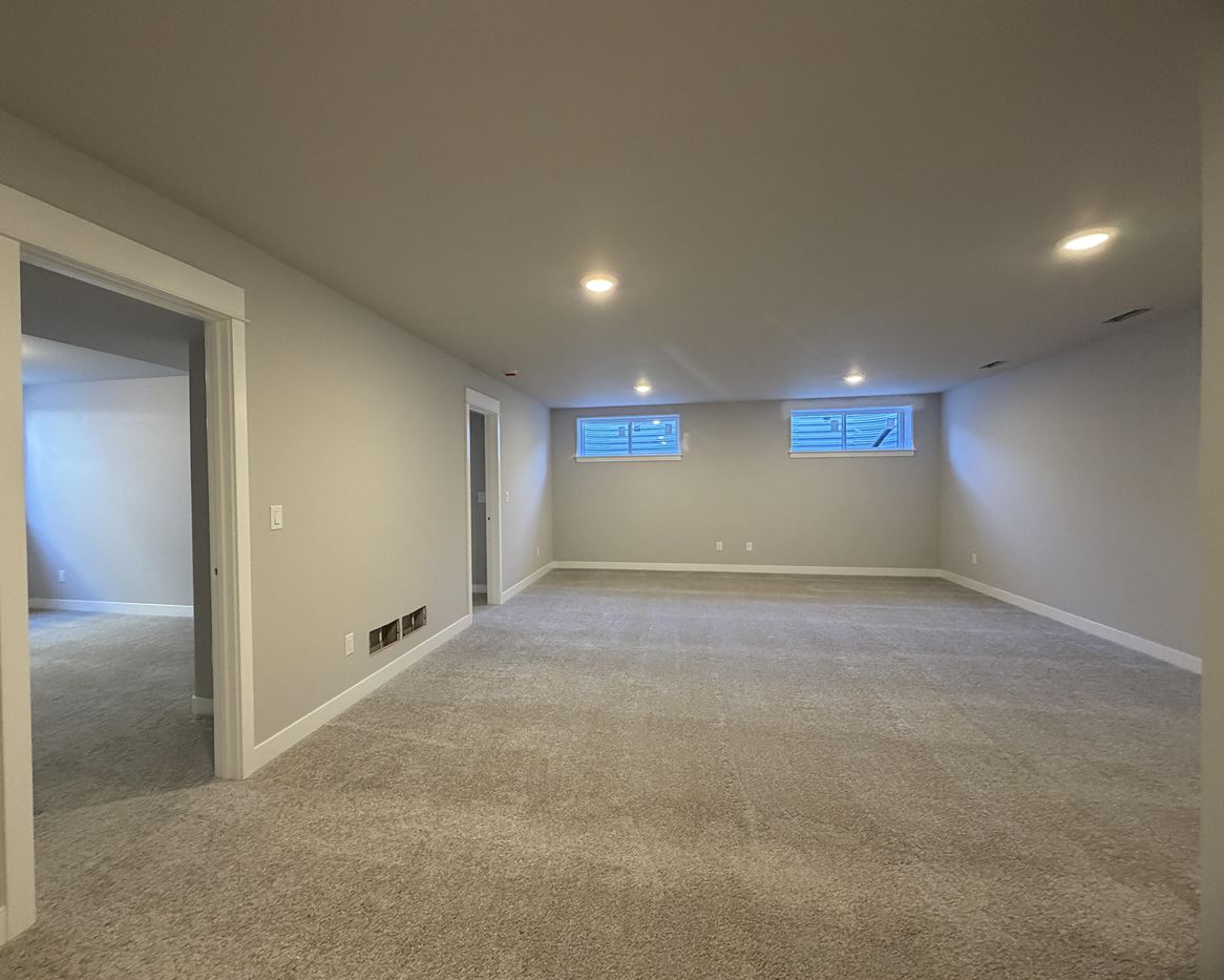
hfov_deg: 96.7
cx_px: 572
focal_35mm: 15
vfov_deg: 84.0
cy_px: 487
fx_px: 543
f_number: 2.2
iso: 400
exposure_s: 1/60
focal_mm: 2.22
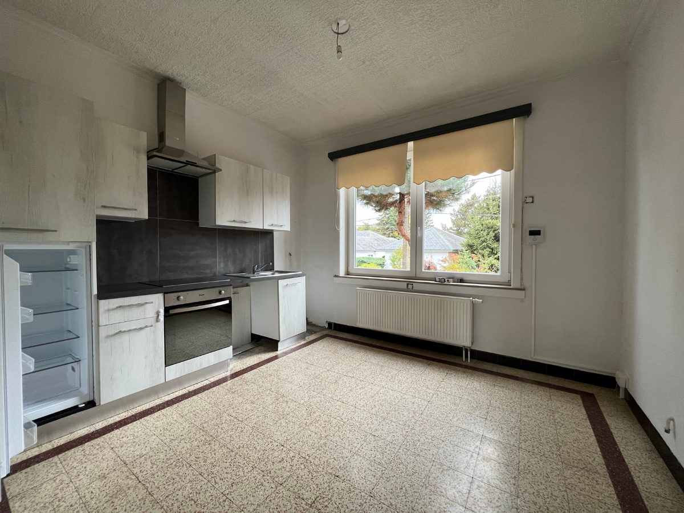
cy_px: 256
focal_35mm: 13
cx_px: 342
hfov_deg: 106.2
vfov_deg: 89.9
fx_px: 257
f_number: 1.8
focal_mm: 1.57
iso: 160
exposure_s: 1/99
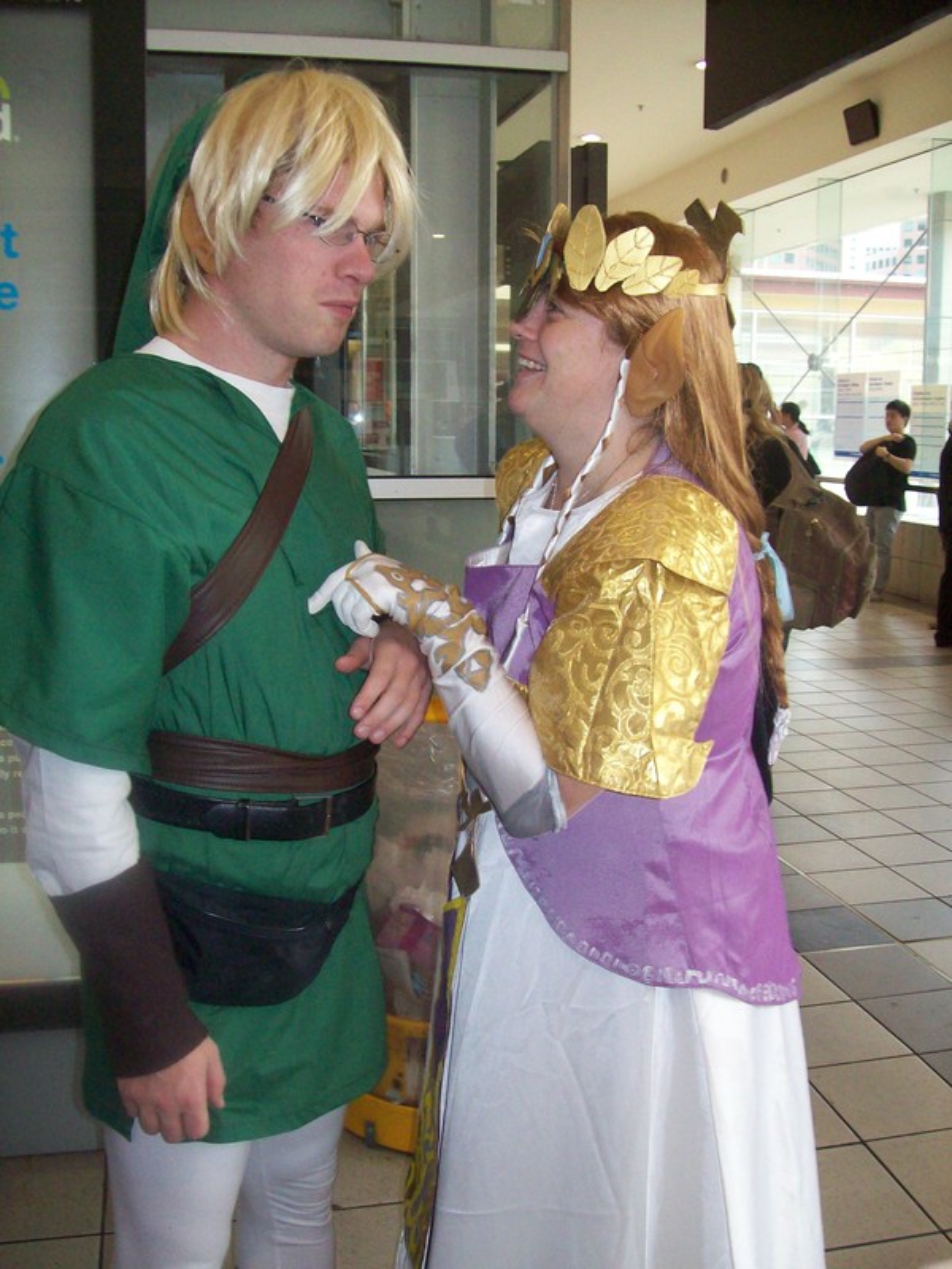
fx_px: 1320
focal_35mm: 36
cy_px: 634
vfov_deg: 51.4
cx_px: 476
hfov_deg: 39.7
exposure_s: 1/64
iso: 200
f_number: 2.7
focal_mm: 6
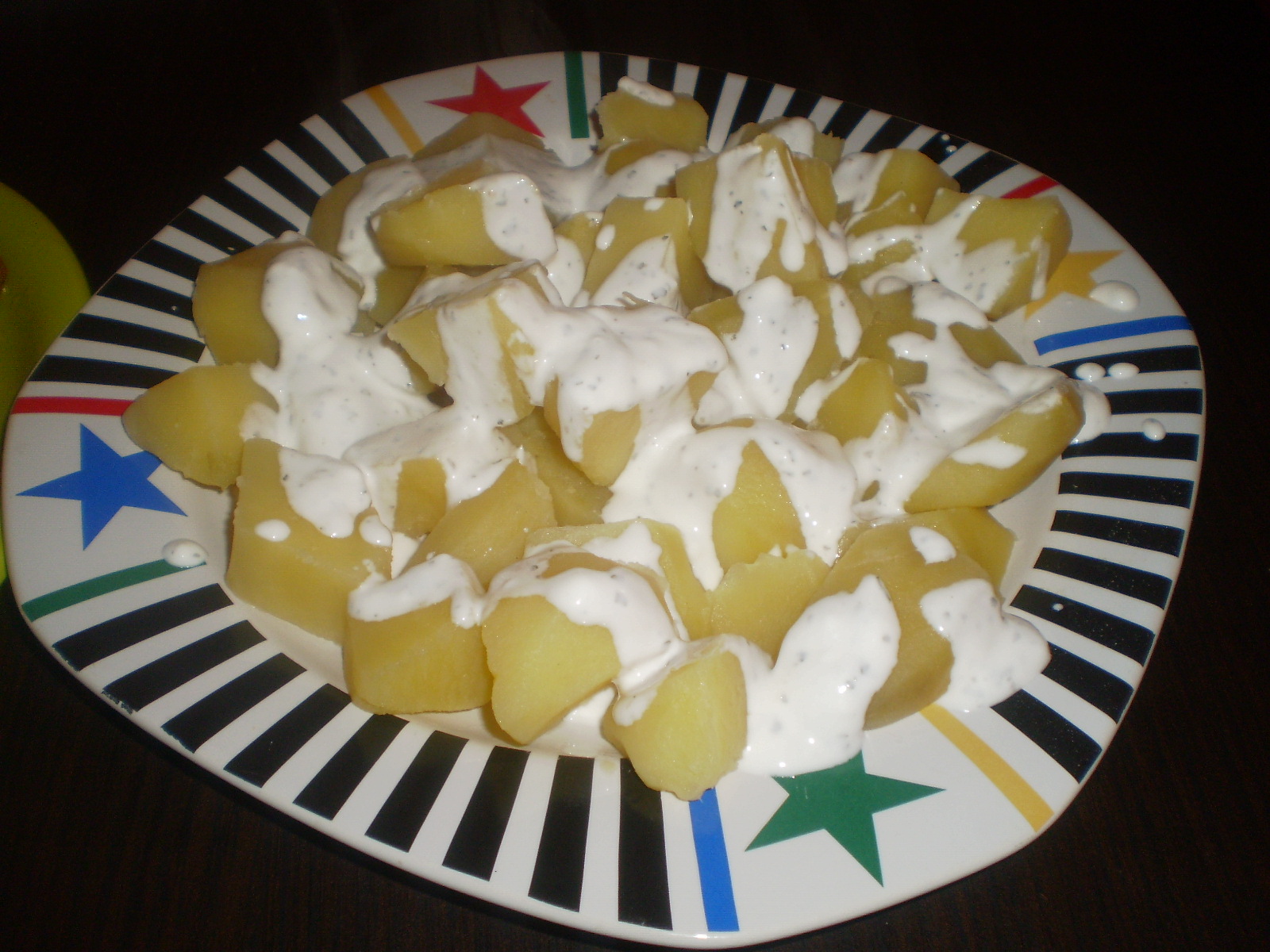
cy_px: 476
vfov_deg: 39.7
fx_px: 1321
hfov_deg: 51.4
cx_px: 635
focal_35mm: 36
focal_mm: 6.3
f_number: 3.1
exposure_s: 1/30
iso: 125
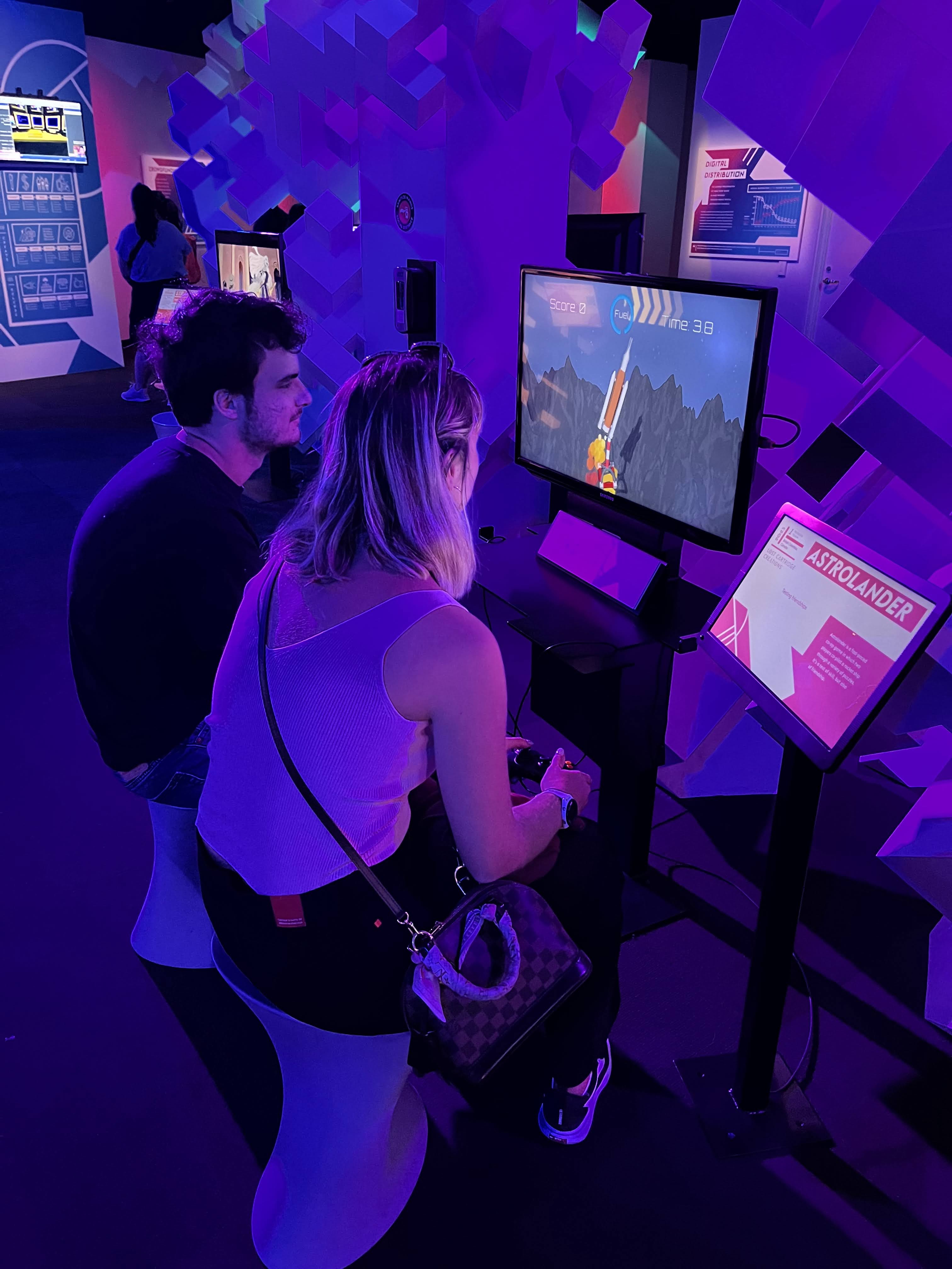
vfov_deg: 67.3
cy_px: 634
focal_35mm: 26
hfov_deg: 53.1
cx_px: 476
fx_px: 953
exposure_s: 1/35
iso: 640
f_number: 1.6
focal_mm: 5.1
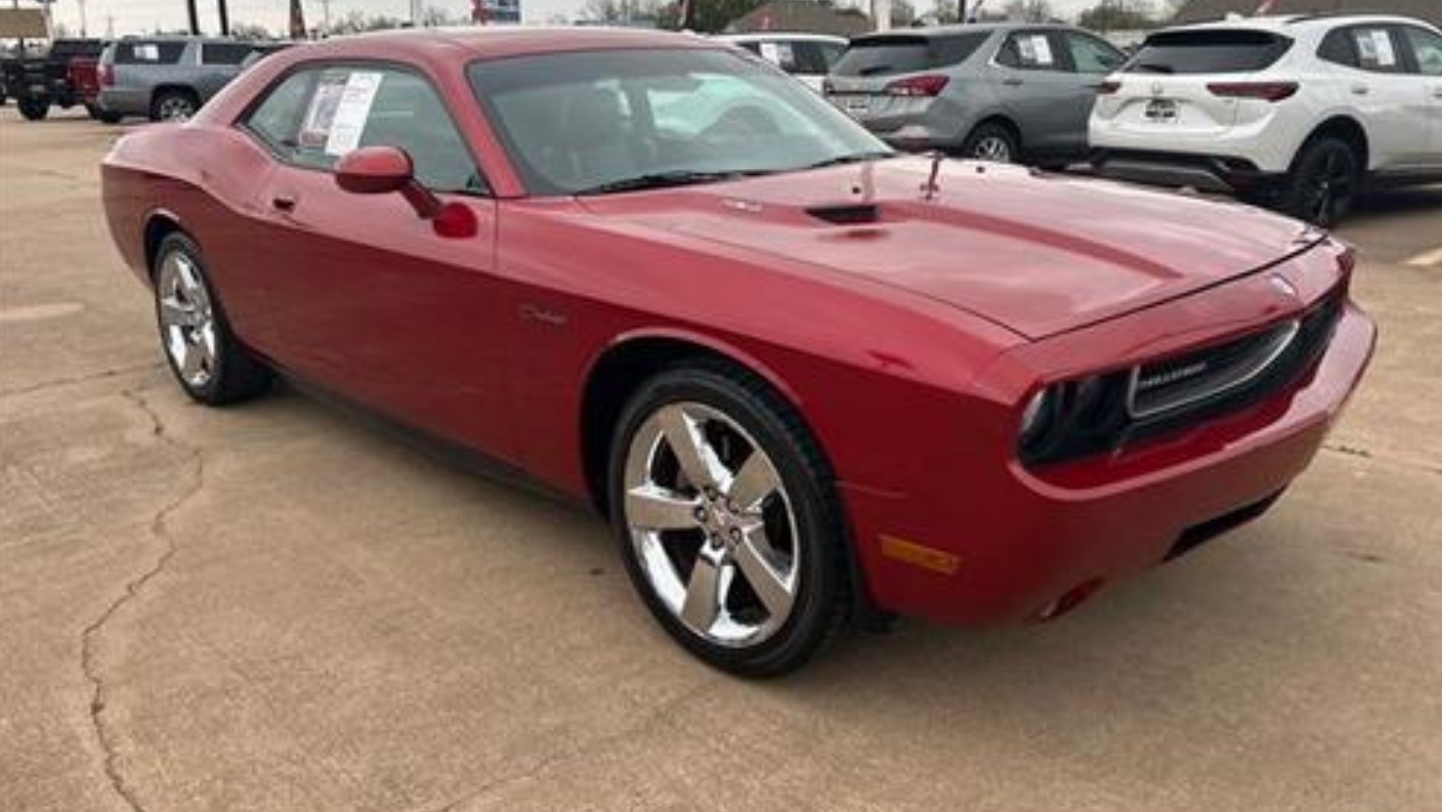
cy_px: 325
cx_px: 730
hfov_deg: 66.1
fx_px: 1109
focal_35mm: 29
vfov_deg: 40.0
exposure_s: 1/775
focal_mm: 5.7
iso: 50
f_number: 1.5
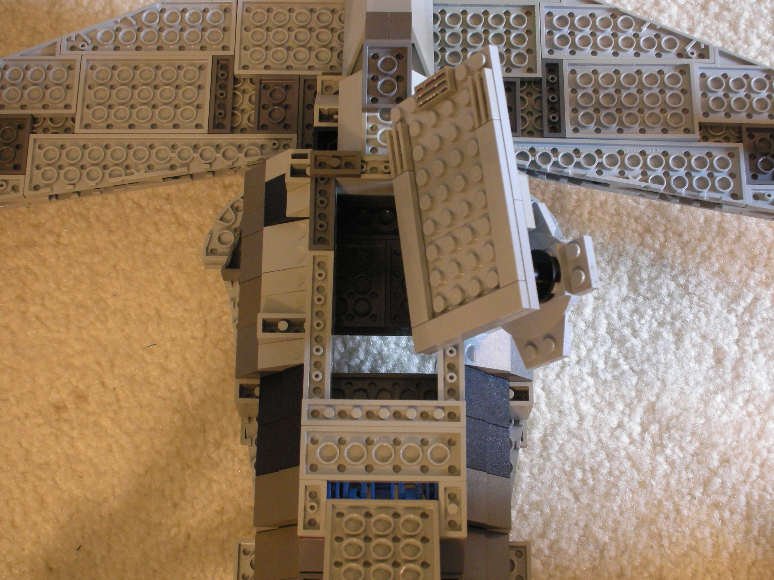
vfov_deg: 23.6
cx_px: 386
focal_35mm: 62
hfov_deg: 31.2
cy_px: 291
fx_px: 1386
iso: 200
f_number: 4
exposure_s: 1/2.4
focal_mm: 10.1
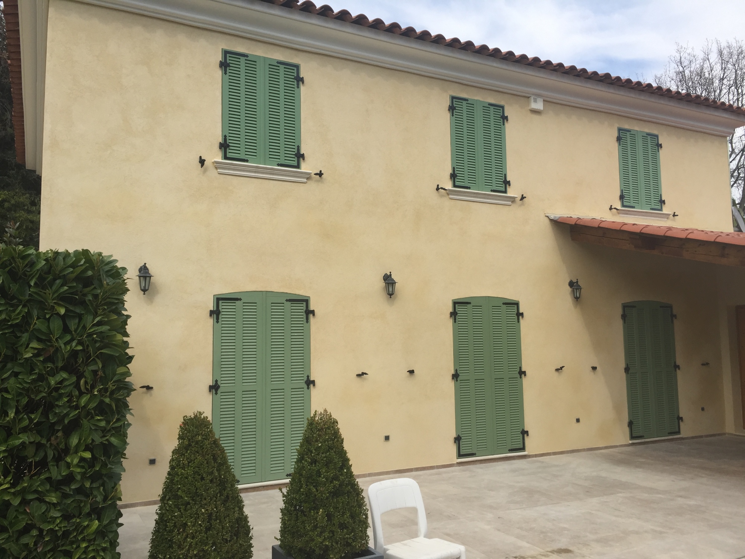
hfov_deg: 61.7
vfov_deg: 48.2
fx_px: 624
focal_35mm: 29
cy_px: 280
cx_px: 372
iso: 32
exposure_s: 1/964
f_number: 2.2
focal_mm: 4.15
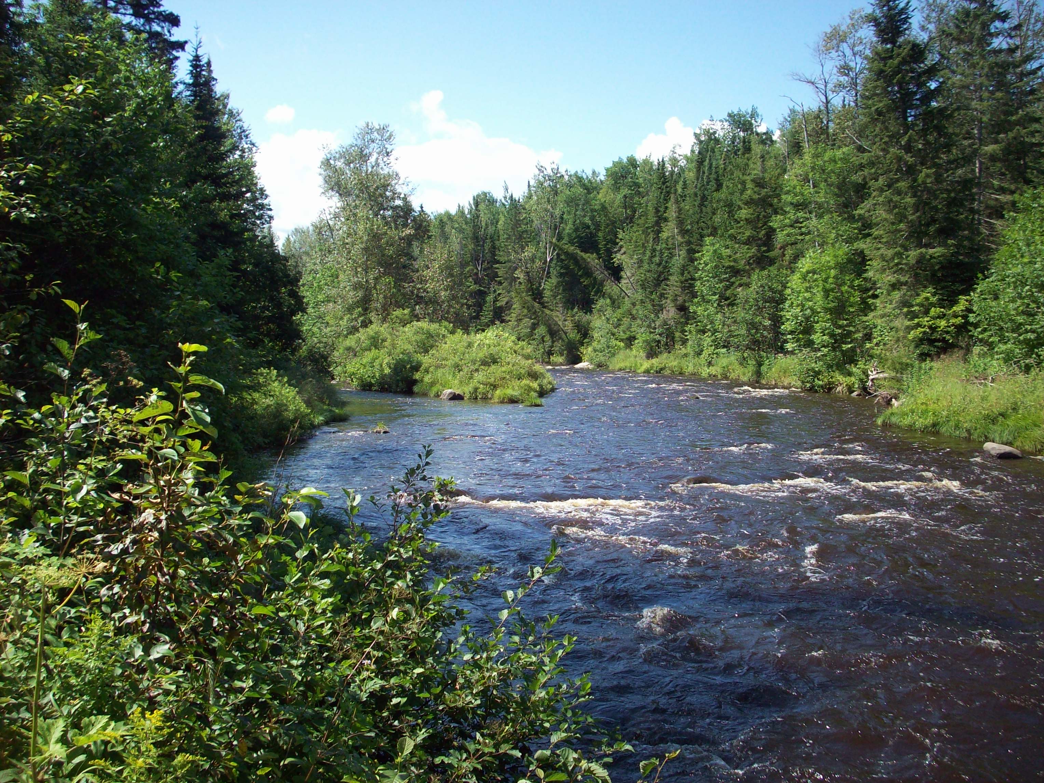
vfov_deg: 38.7
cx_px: 522
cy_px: 392
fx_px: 1116
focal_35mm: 37
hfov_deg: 50.1
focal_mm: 6.2
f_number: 2.8
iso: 80
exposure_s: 1/661
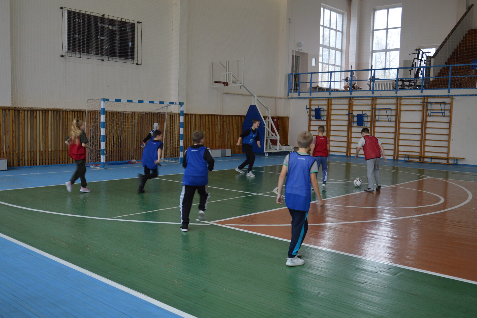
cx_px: 236
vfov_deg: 38.9
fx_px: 450
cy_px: 158
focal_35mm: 34
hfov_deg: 55.8
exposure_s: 1/60
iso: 400
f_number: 4
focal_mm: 22
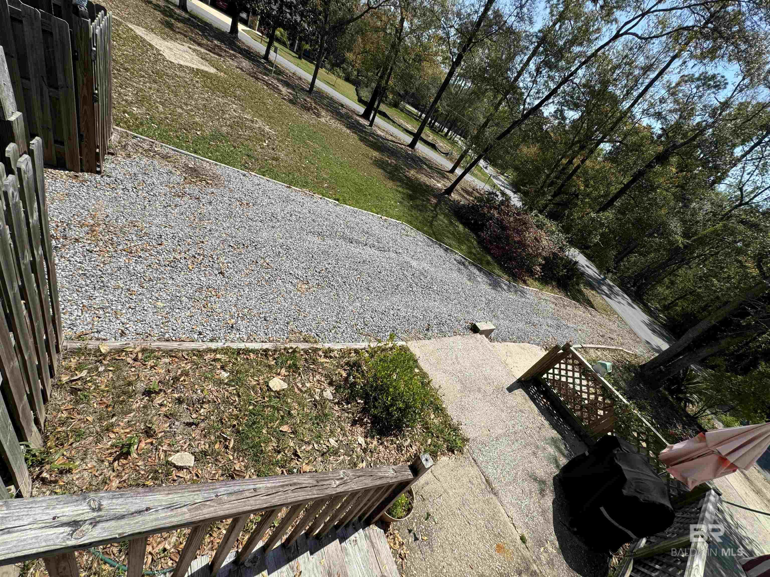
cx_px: 385
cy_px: 288
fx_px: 311
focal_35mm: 14
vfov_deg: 85.7
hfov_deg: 102.1
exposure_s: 1/2208
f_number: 2.2
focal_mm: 2.22
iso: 50
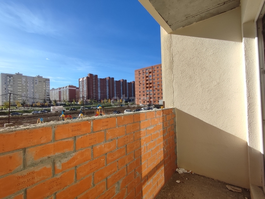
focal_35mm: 16
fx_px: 123
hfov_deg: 94.5
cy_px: 100
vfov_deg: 78.2
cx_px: 132
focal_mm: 1.65
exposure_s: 1/1360
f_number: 2.2
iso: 50
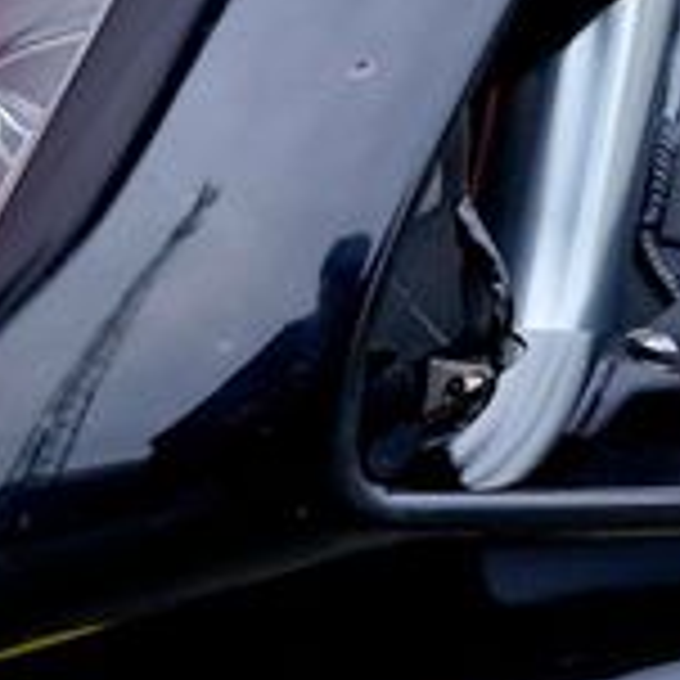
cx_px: 392
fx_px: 1911
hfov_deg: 20.2
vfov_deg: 20.1
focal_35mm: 86
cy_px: 248
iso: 400
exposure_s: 1/100
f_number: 1.8
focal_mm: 6.4
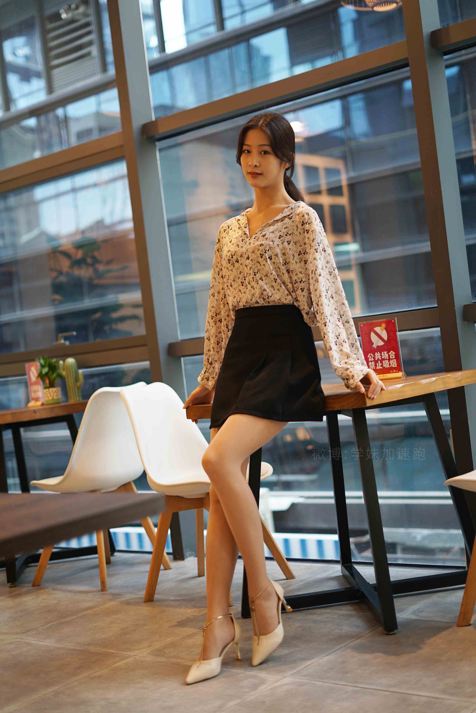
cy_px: 356
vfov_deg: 39.6
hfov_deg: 27.0
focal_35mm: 50
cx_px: 238
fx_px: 990
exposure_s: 1/125
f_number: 1.8
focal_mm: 50
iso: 250
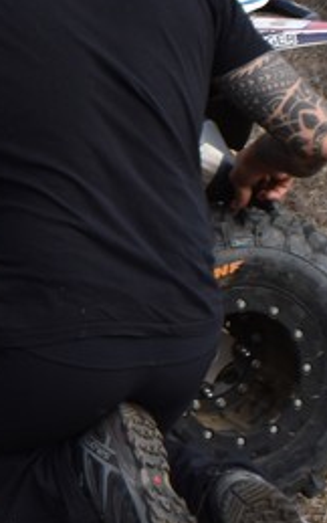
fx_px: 6726
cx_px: -311
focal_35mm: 472
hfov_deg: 2.8
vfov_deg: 4.4
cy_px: -25
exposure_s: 1/250
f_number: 8
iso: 280
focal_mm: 80
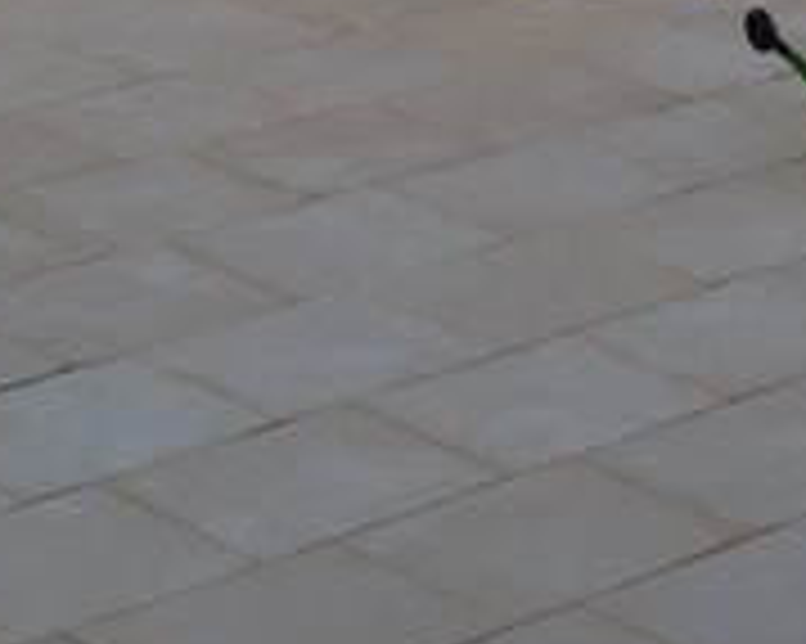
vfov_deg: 8.1
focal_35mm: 184
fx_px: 4387
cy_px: -563
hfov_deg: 10.5
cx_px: 441
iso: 50
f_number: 2.4
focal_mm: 4.12
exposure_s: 1/296
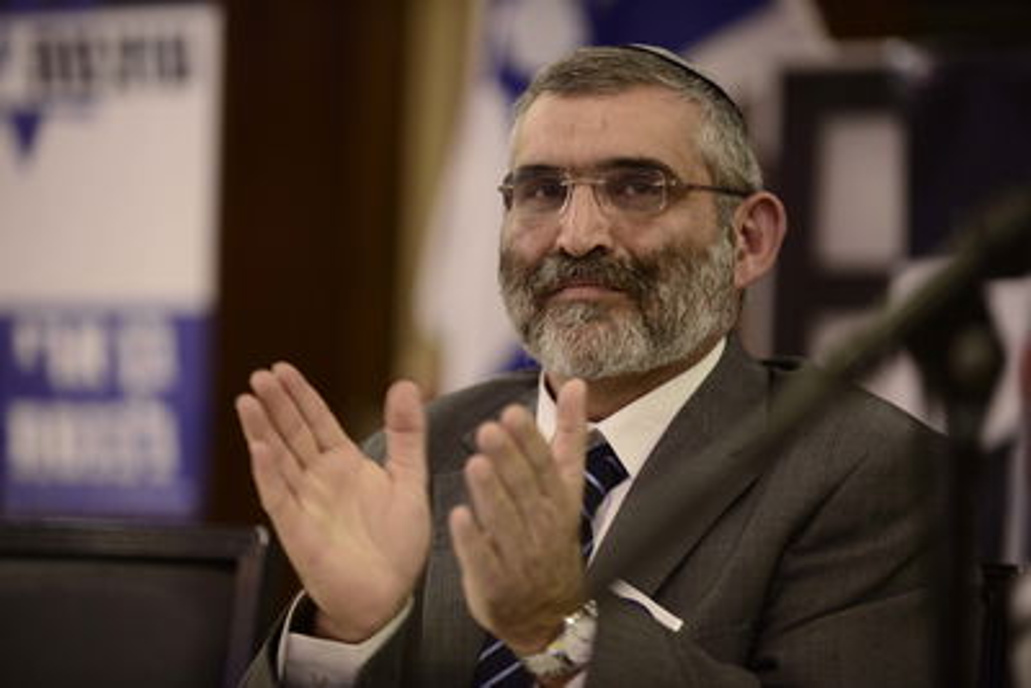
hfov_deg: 12.8
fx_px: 4584
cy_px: 344
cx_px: 516
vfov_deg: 8.6
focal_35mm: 160
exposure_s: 1/125
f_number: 2.8
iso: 2000
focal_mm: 160
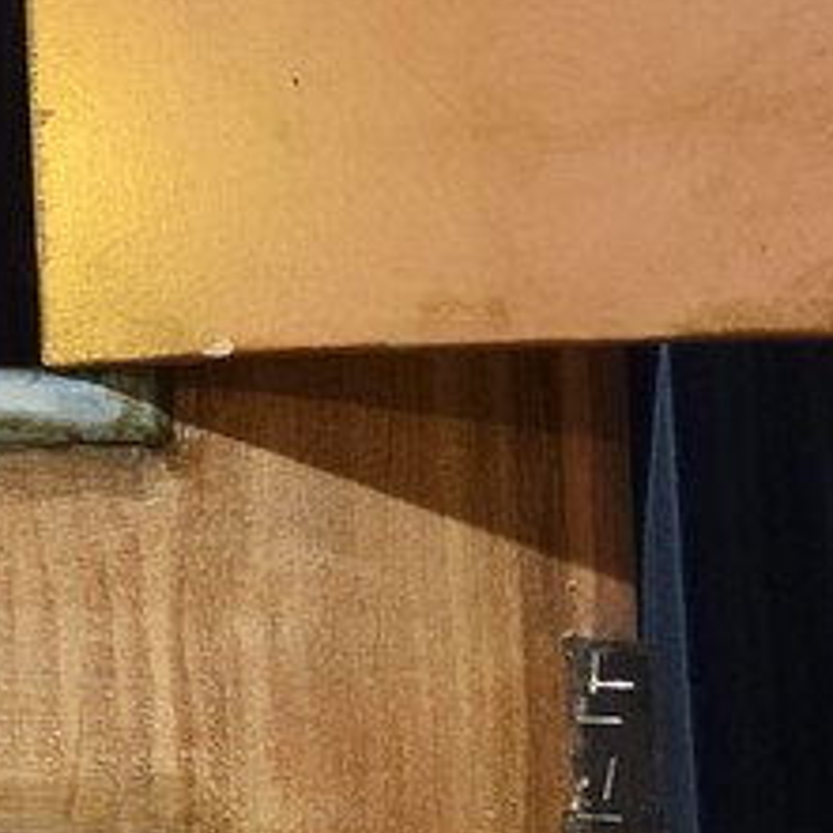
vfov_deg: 6.9
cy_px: -648
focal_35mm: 246
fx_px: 6697
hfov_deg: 6.4
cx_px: -1802
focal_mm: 40
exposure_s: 1/5
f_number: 5
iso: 800
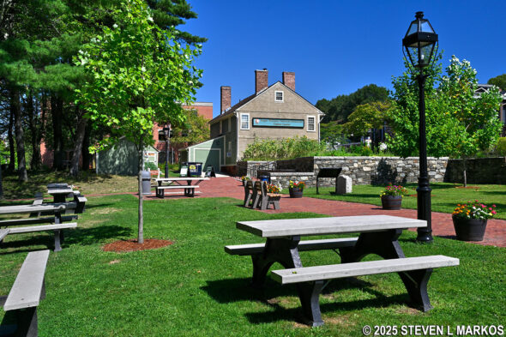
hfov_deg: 56.5
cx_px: 253
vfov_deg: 39.4
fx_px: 471
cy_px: 168
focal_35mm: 34
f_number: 11
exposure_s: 1/200
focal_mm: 33.5
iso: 400
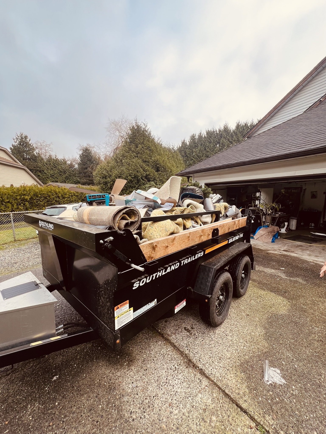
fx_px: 163
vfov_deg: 106.2
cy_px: 217
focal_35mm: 13
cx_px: 163
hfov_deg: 89.9
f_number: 1.8
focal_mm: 1.57
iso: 32
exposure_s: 1/145
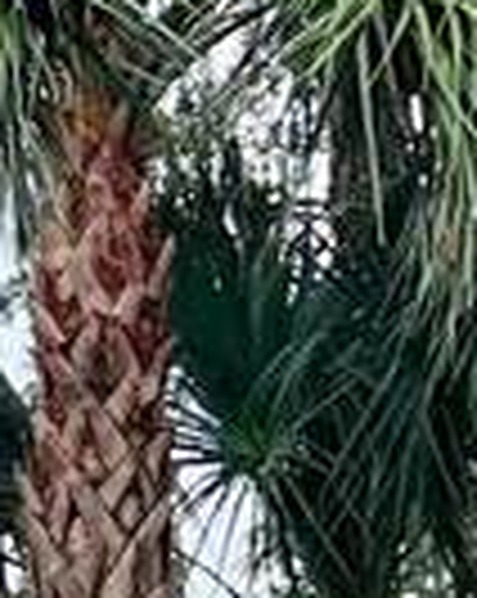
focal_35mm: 245
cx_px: -981
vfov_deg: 7.8
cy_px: 877
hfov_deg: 5.8
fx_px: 4333
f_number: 1.5
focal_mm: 5.7
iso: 50
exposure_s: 1/213
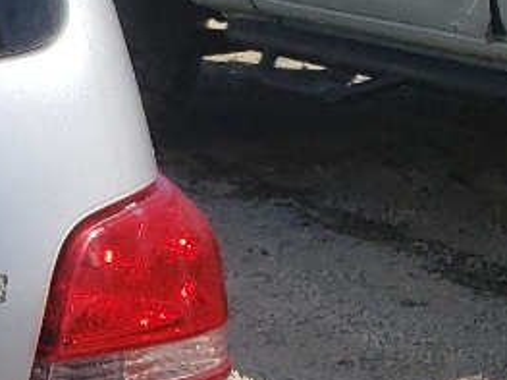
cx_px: -945
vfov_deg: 9.4
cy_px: 316
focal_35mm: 158
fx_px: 2313
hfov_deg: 9.9
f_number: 1.5
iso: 50
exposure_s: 1/2500
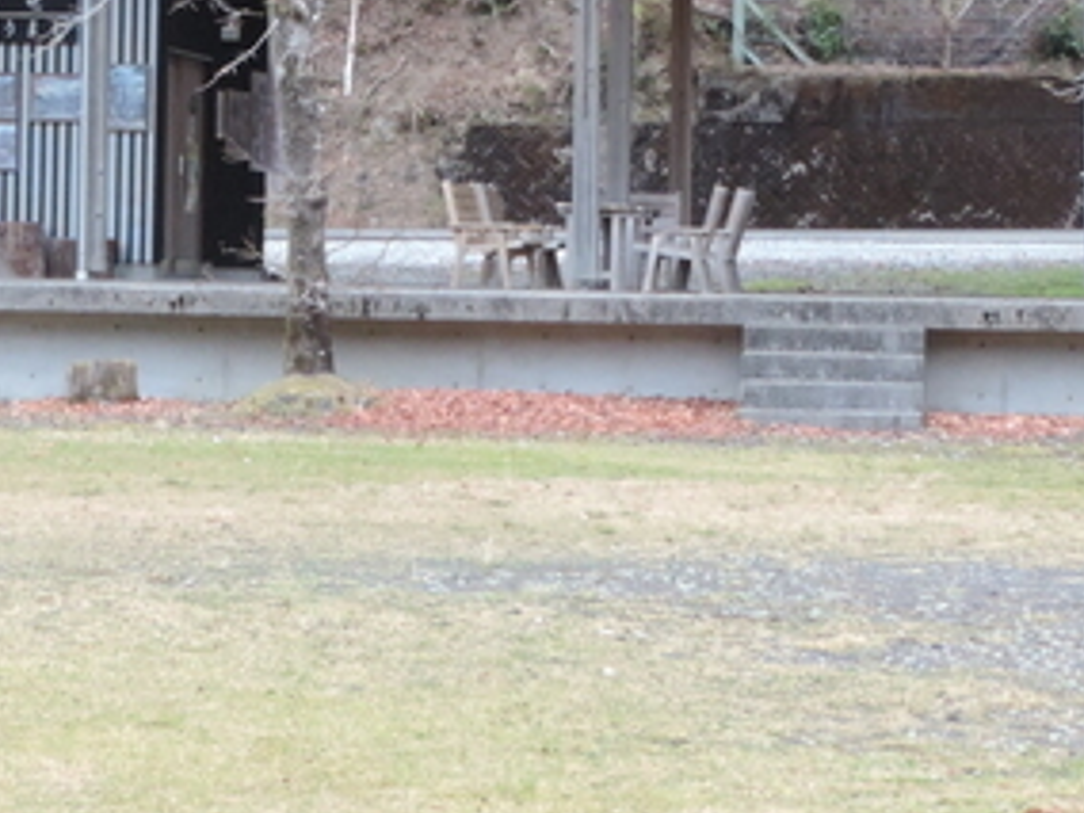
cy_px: -42
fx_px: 4415
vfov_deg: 10.4
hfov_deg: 14.0
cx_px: 313
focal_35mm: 141
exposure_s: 1/50
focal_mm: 8.9
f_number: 3.6
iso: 400
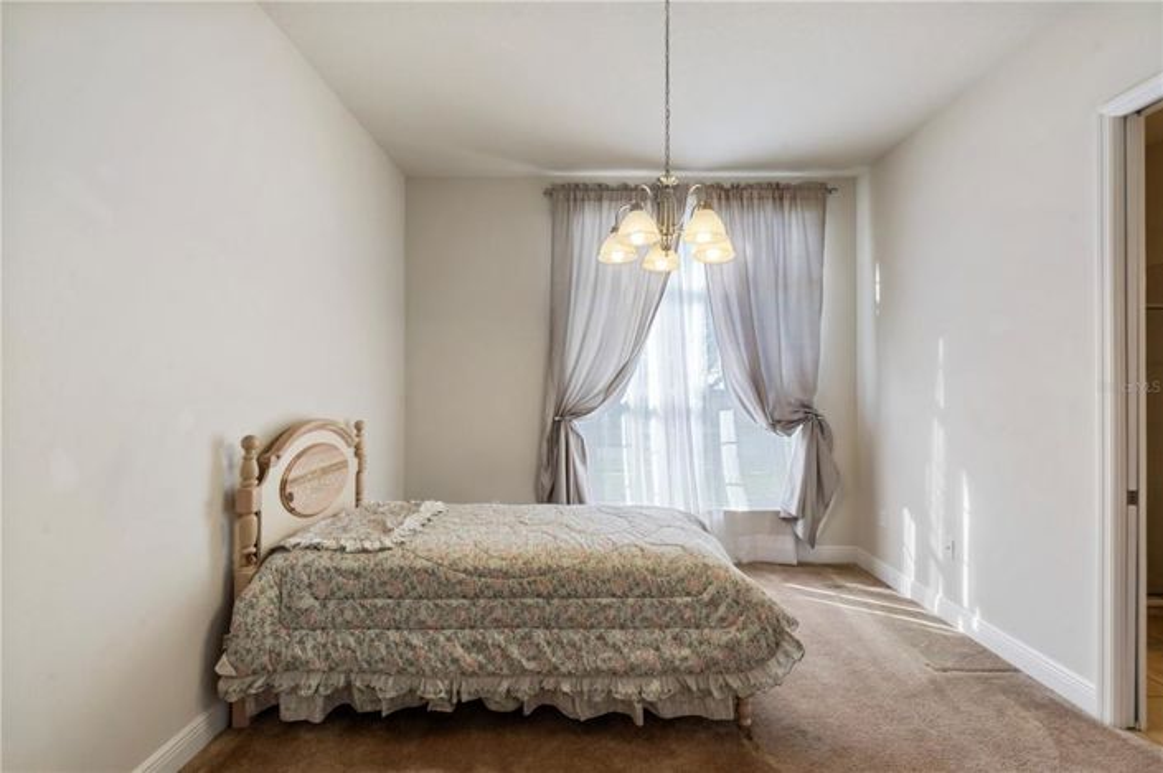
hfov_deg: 100.4
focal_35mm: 15
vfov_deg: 77.2
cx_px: 582
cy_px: 386
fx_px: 484
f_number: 18
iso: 320
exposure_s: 1/25
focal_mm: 10
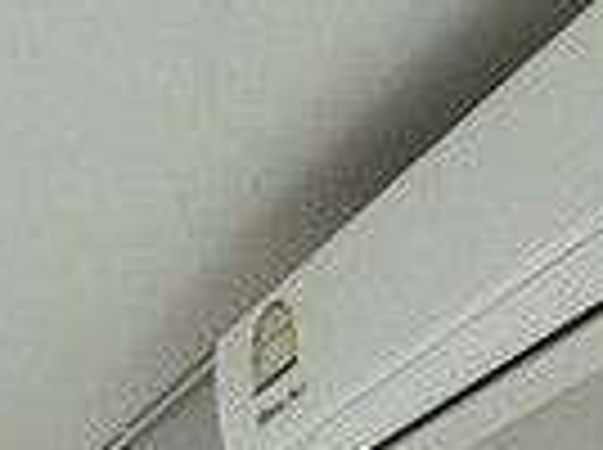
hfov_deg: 19.2
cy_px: 1066
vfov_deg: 14.6
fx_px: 1165
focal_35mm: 67
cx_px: -562
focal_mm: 2.22
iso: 200
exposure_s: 1/99
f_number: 2.2
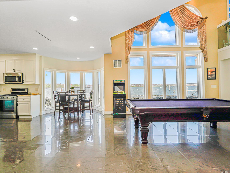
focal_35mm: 18
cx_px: 113
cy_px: 85
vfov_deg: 71.6
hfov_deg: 87.7
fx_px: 120
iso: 100
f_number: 6.3
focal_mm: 16
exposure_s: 1/100
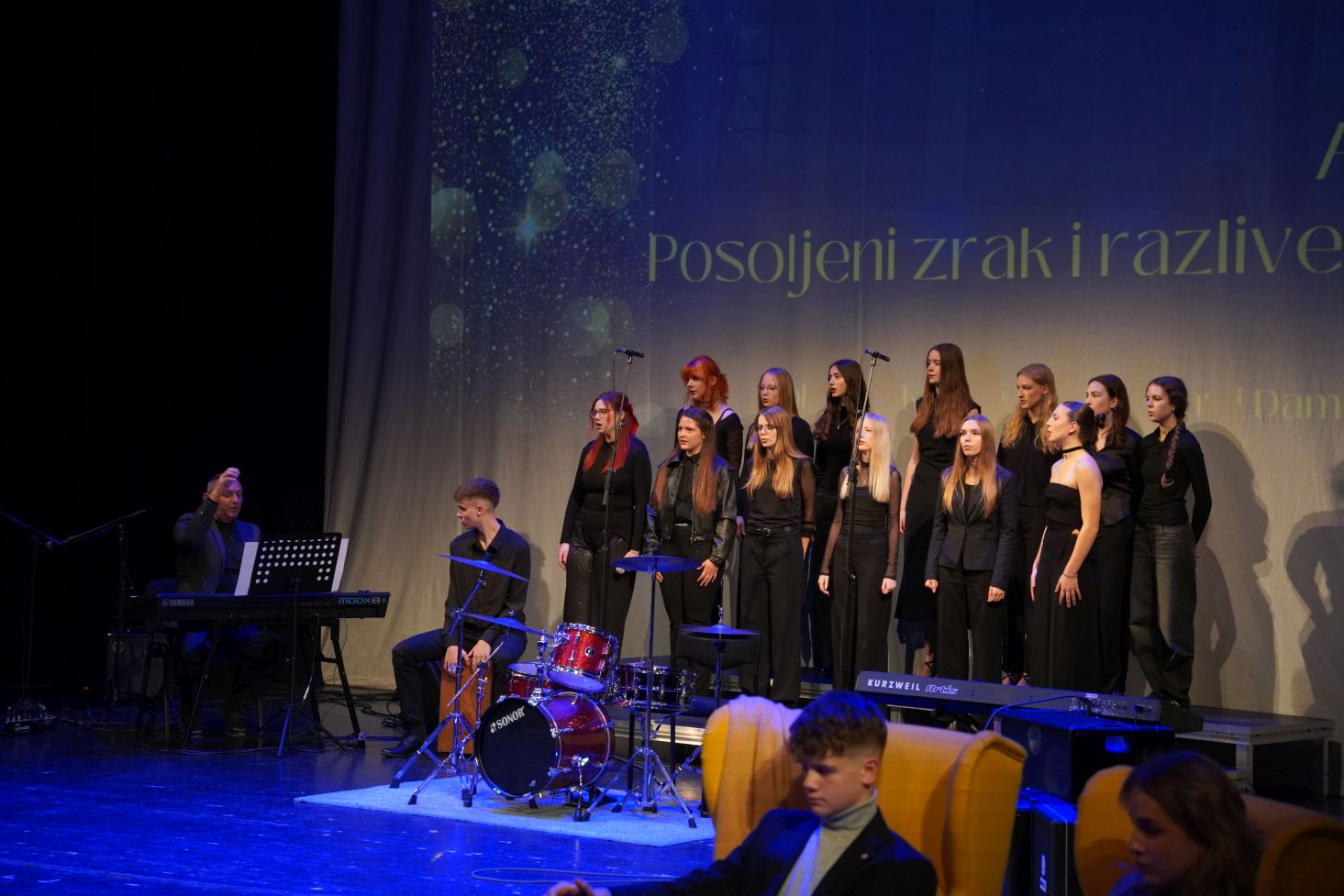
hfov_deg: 26.6
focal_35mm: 76
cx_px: 677
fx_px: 2837
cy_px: 444
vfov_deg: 18.0
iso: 1600
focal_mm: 50
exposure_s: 1/125
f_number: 3.5
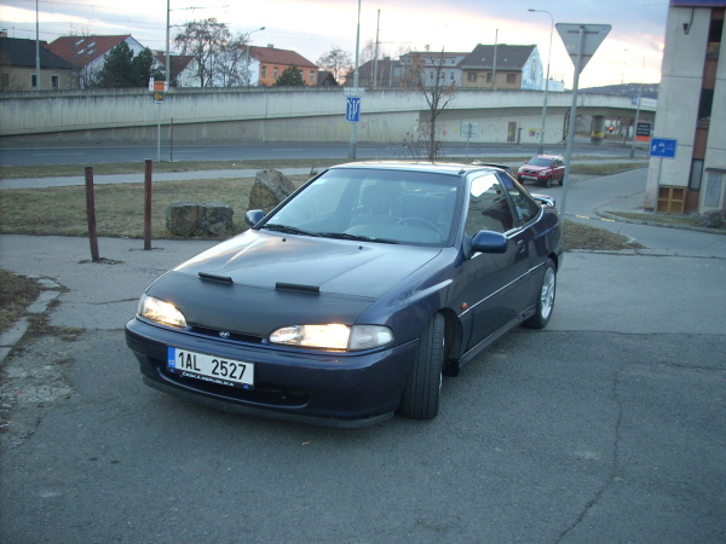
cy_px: 272
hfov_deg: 50.1
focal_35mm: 37
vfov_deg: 38.7
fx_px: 776
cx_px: 363
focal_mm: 6.2
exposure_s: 1/30
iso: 77
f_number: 2.8
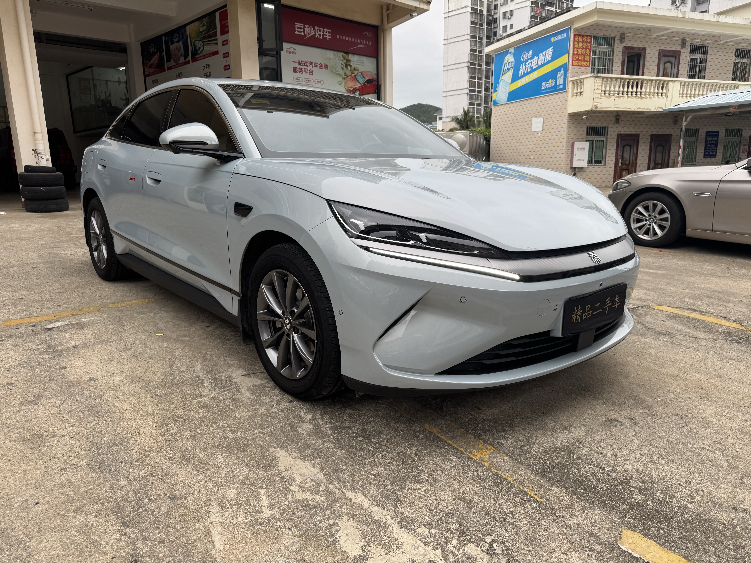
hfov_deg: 71.6
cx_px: 376
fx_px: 521
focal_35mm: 24
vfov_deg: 56.8
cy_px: 282
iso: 80
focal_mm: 6.76
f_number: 1.78
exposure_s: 1/428
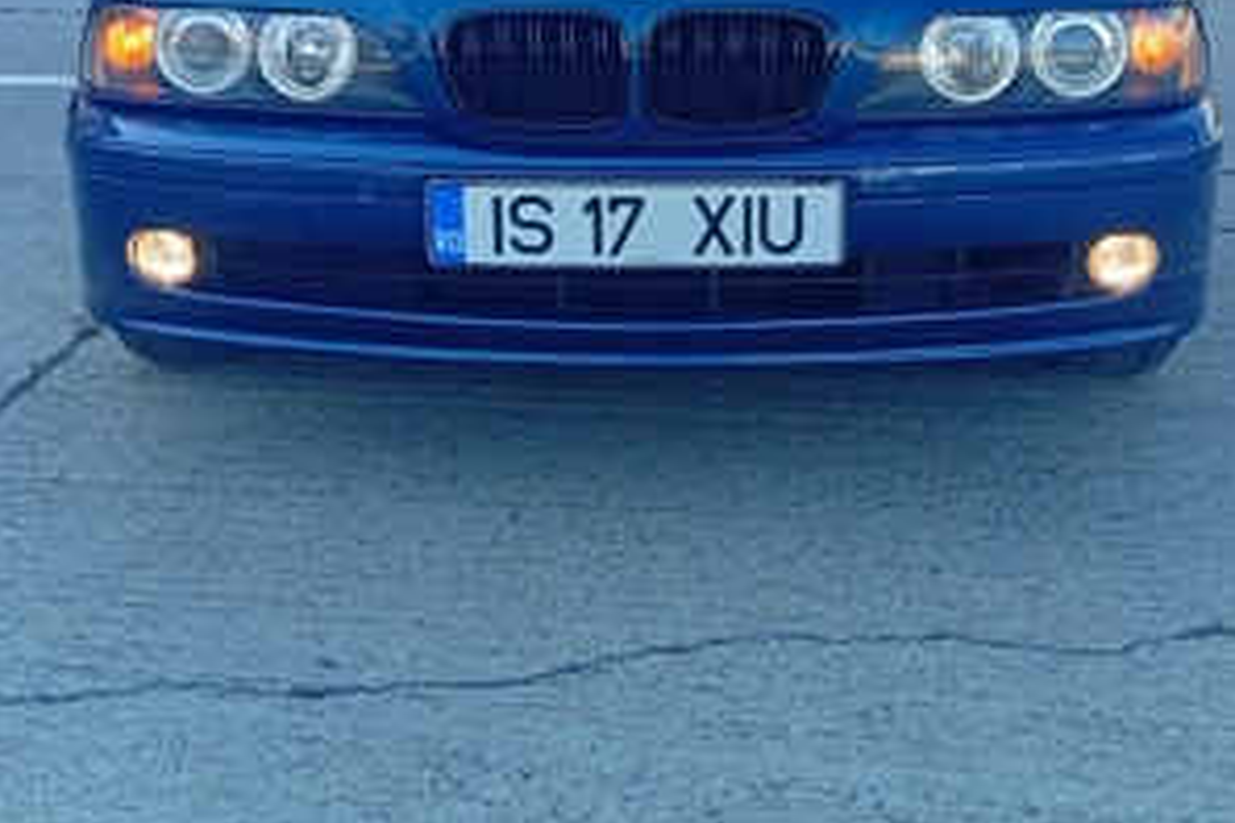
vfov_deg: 24.6
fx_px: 1818
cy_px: 37
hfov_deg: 37.5
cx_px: 615
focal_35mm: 53
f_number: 1.8
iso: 50
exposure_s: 1/271
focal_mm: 3.84
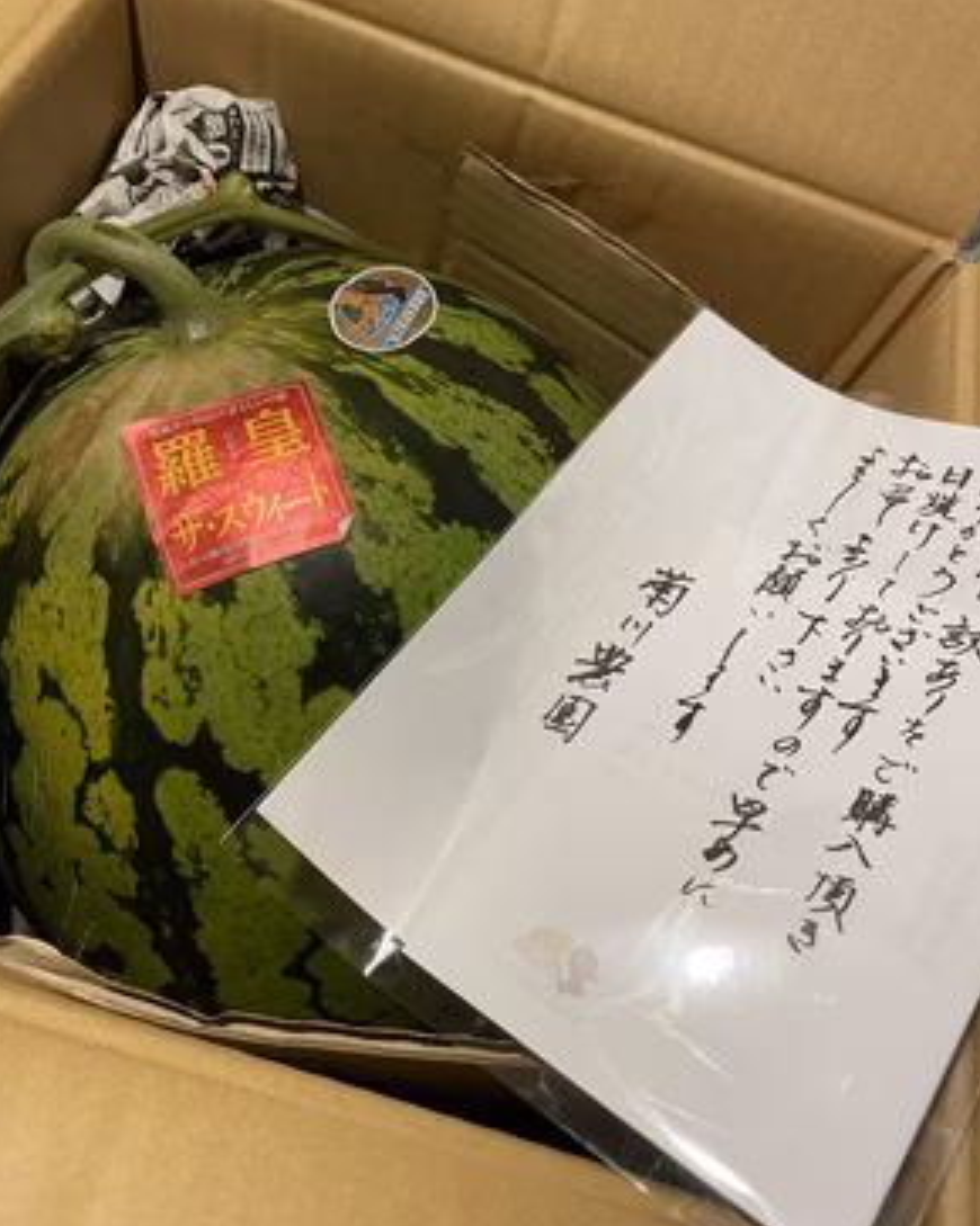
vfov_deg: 62.1
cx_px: 483
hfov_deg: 51.5
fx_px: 1016
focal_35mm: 28
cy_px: 561
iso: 80
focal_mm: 4.2
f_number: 1.6
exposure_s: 1/60
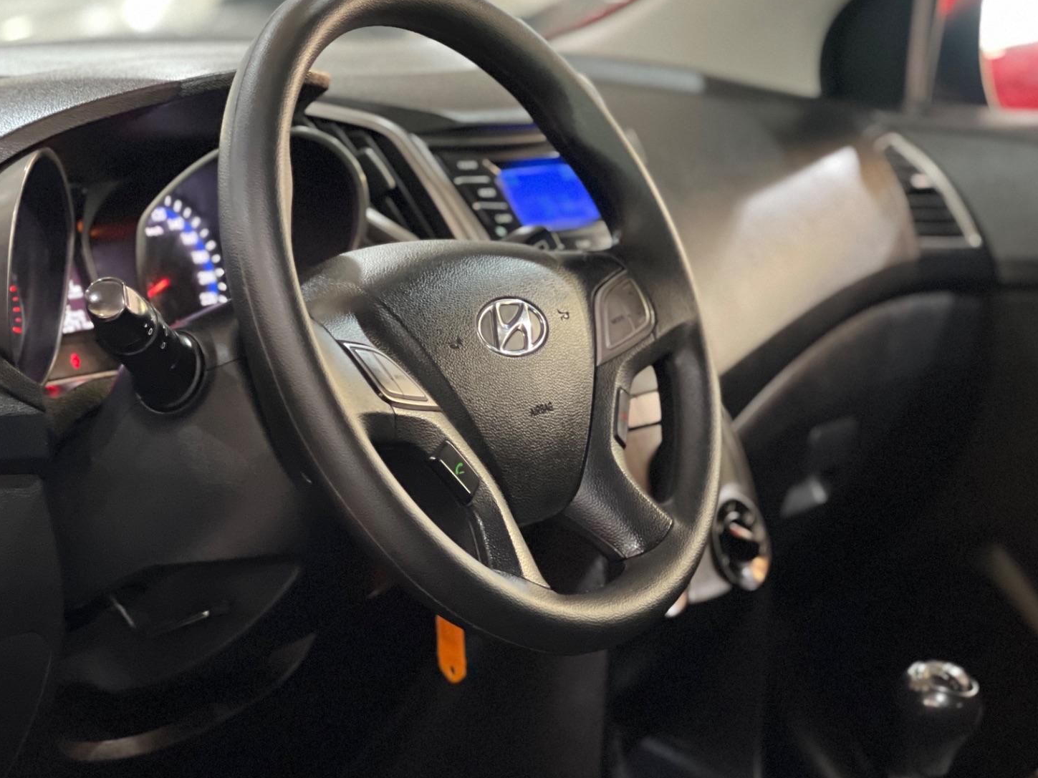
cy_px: 417
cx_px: 409
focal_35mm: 102
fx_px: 3059
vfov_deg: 14.5
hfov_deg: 19.2
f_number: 2.8
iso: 800
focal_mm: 9
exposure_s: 1/15
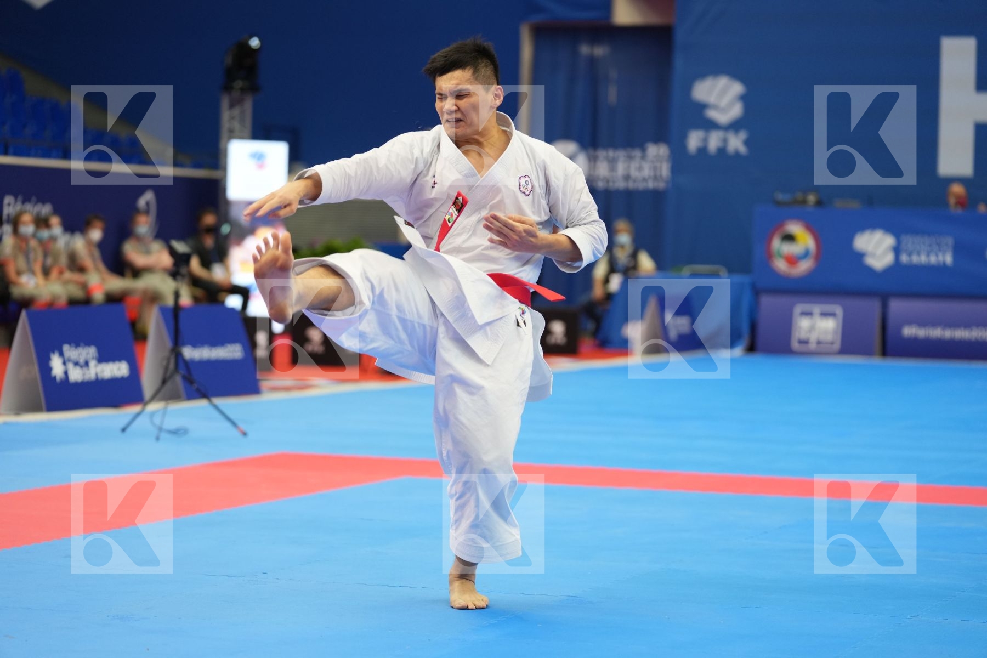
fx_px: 3043
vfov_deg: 12.3
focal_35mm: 111
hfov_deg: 18.4
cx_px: 494
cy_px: 329
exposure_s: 1/500
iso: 1000
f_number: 2.8
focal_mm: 111
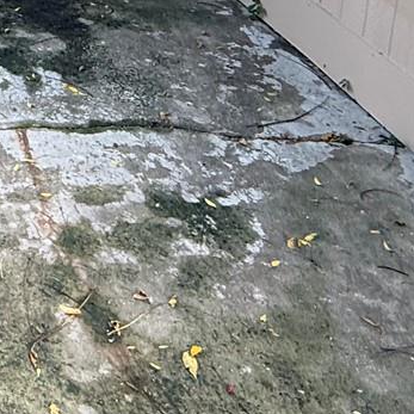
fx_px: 771
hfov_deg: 25.0
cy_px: -125
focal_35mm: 57
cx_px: -156
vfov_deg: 25.7
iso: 200
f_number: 2.2
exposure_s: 1/120
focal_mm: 2.22
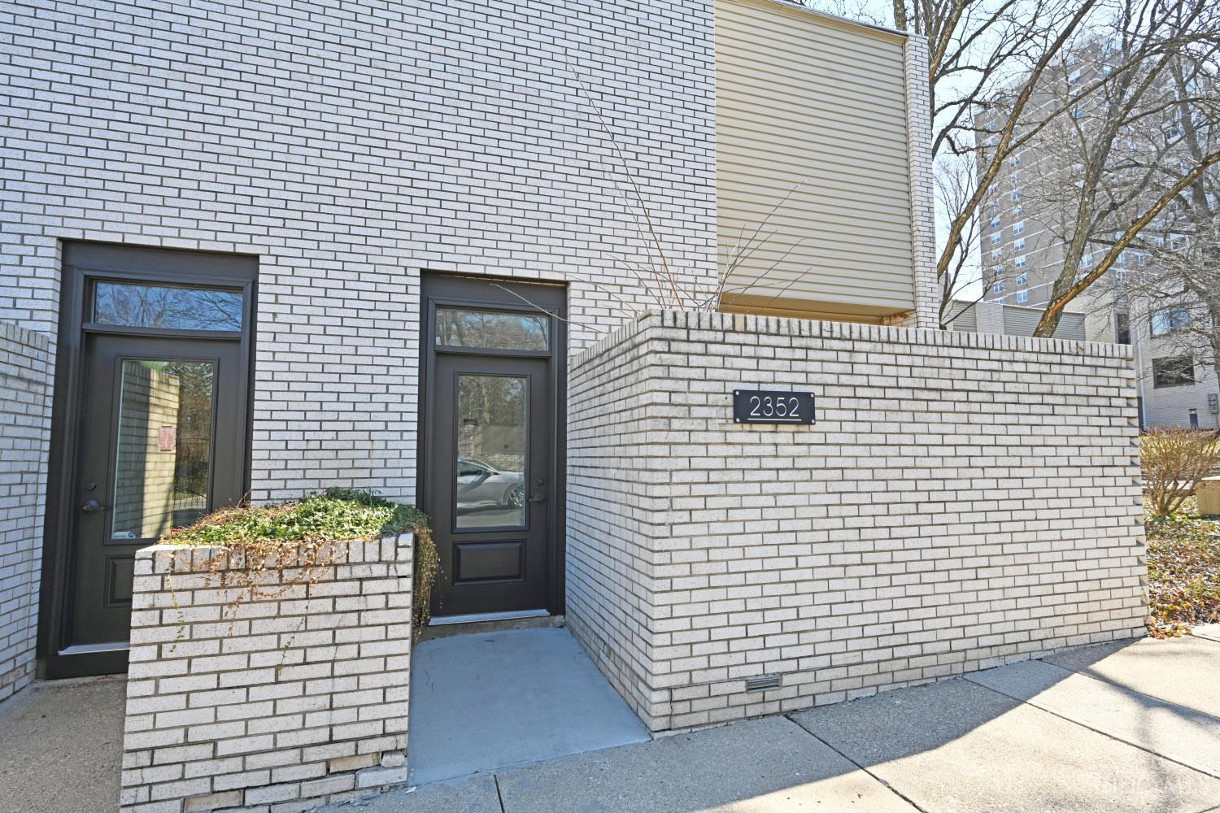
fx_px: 610
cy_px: 406
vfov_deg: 67.4
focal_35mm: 18
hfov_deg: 90.0
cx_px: 610
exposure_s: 1/125
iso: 180
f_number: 10
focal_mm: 18
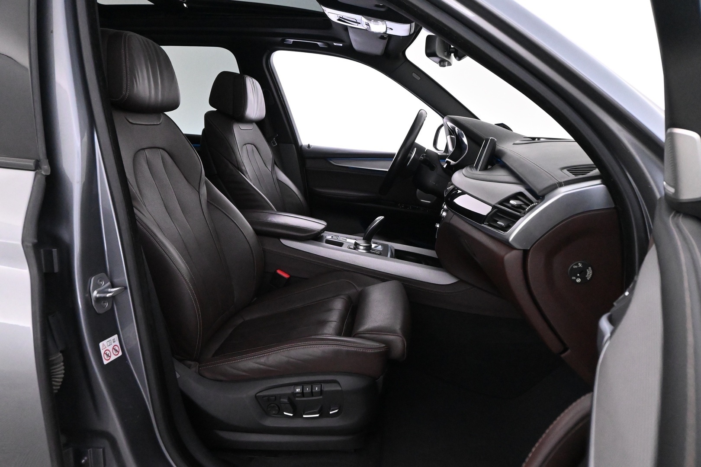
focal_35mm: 27
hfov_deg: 67.4
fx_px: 526
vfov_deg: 47.9
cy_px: 234
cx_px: 350
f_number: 7.1
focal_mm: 18
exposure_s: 1/30
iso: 7200
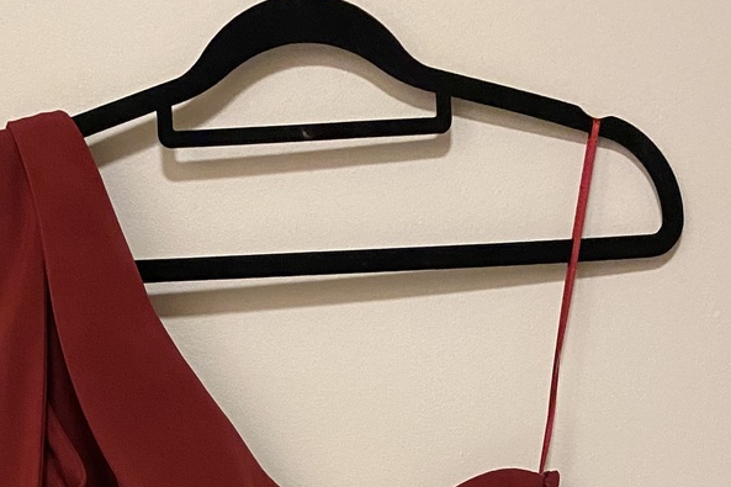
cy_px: 980
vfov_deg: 15.1
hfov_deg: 27.6
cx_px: 250
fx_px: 1482
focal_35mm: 73
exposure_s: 1/50
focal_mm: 4.25
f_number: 1.8
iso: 400
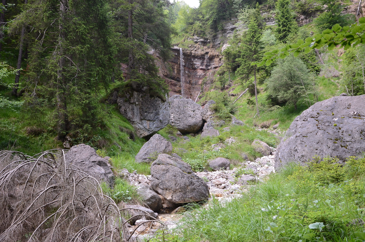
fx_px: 379
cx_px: 182
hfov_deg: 51.4
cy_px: 121
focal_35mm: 38
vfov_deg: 35.3
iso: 200
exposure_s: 1/60
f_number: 5.6
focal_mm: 25
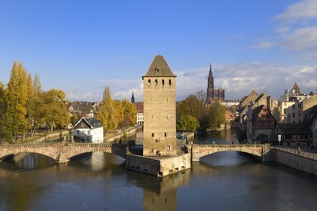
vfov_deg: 36.8
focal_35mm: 36
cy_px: 106
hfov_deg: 53.2
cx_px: 158
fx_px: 317
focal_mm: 24
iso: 100
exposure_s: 1/160
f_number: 9.5
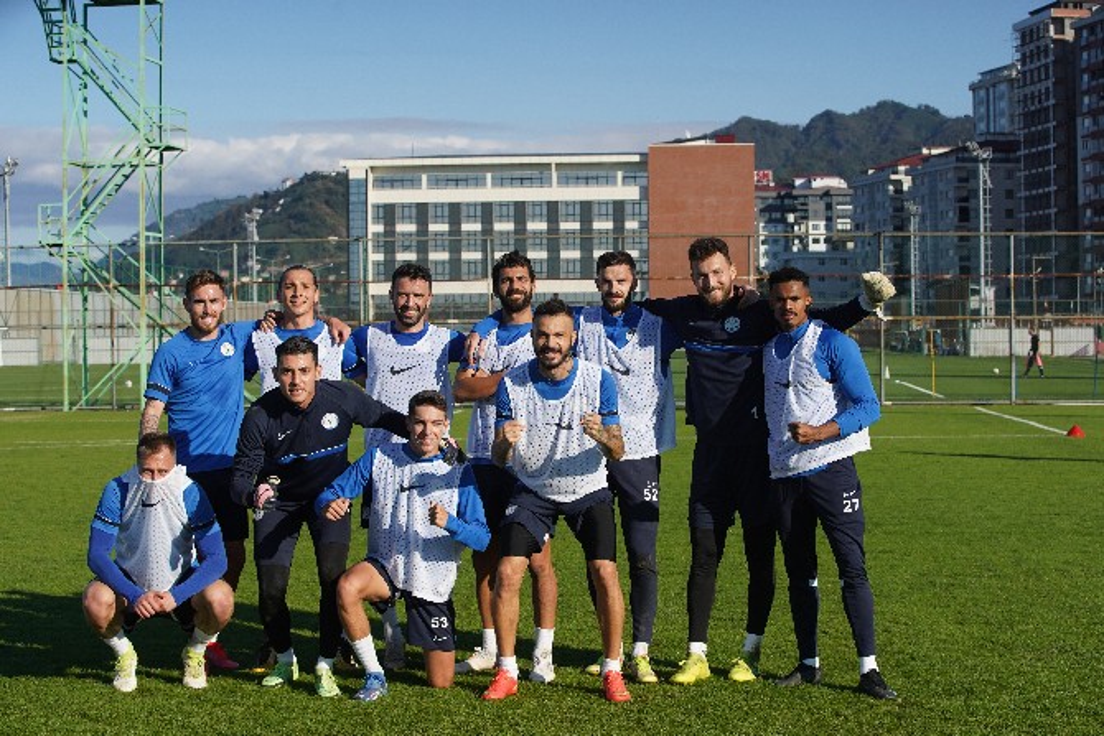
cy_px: 368
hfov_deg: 27.0
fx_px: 2300
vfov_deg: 18.2
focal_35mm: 75
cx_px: 552
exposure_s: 1/4000
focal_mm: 75
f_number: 8
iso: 1600
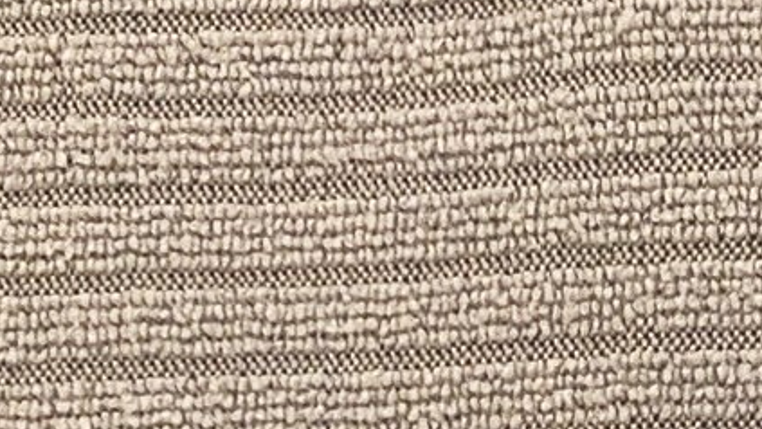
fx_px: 2728
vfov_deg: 8.1
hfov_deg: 14.6
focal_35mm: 135
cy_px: 1148
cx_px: 1203
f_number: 1.8
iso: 640
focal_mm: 4.25
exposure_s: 1/25
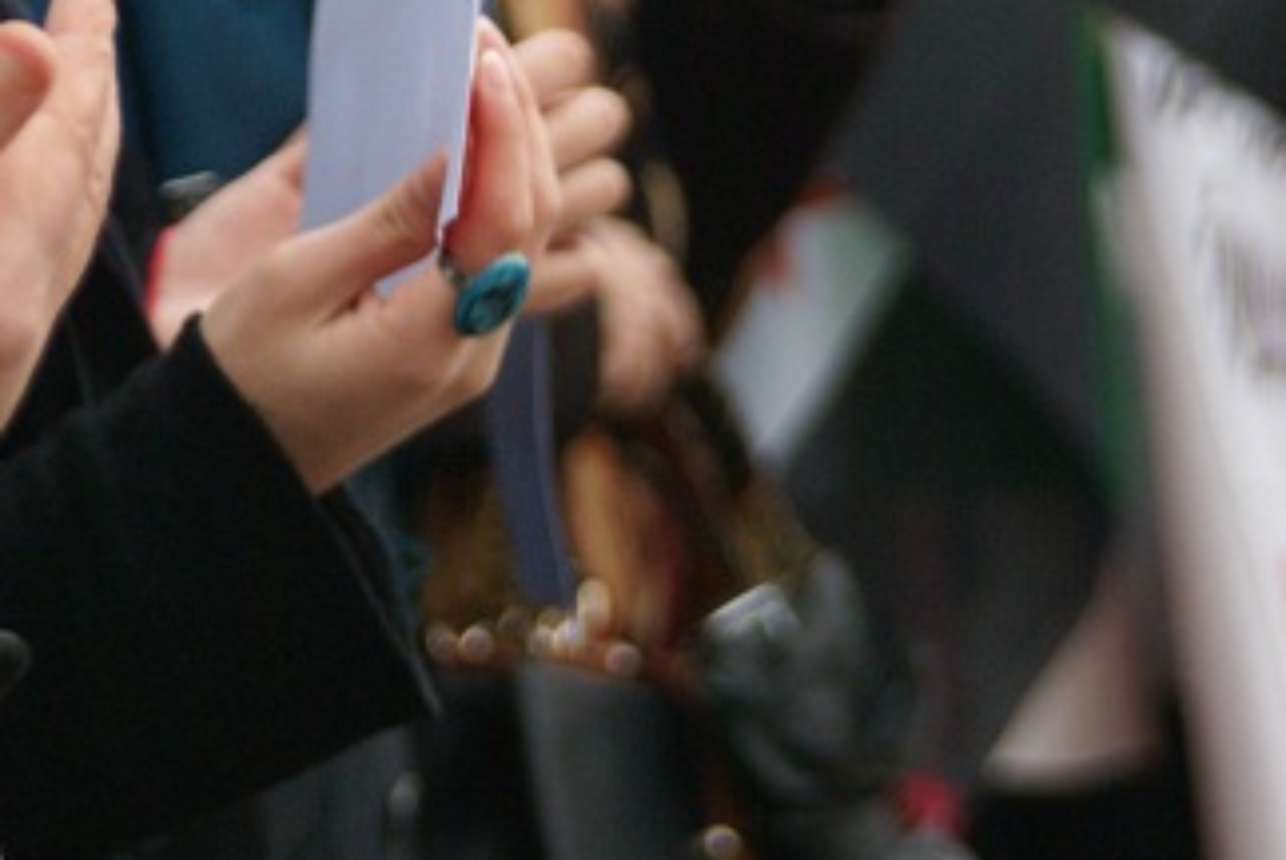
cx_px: 175
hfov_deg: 8.2
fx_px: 8903
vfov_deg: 5.5
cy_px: 219
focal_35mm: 249
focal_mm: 80
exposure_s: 1/80
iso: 400
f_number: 5
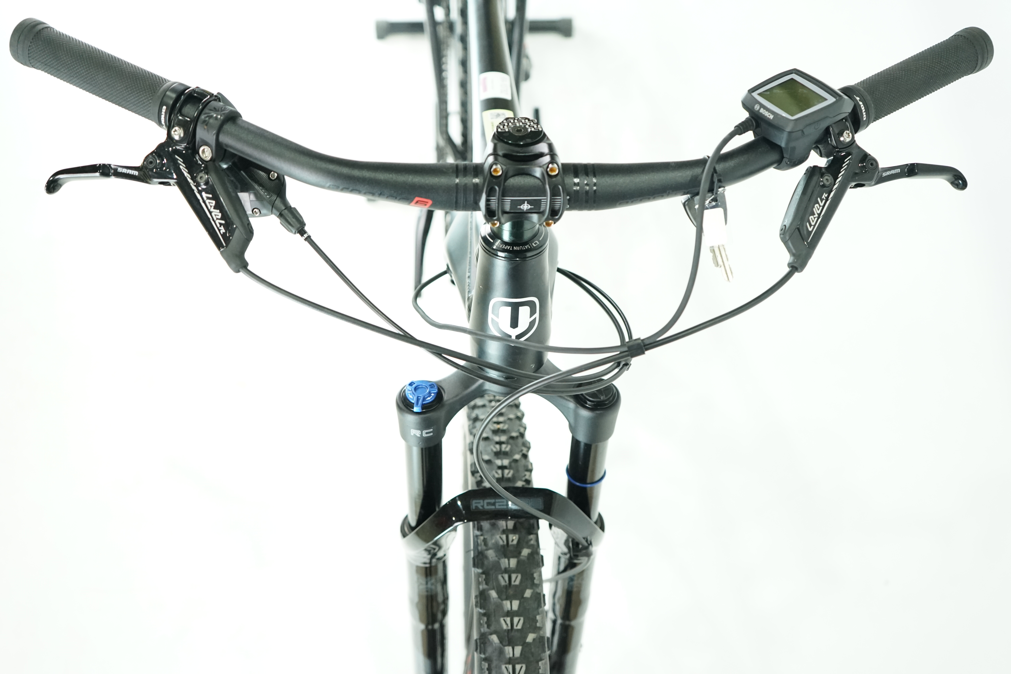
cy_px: 337
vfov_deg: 37.9
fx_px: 983
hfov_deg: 54.4
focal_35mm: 35
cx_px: 506
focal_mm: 35
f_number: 4
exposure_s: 1/200
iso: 2500
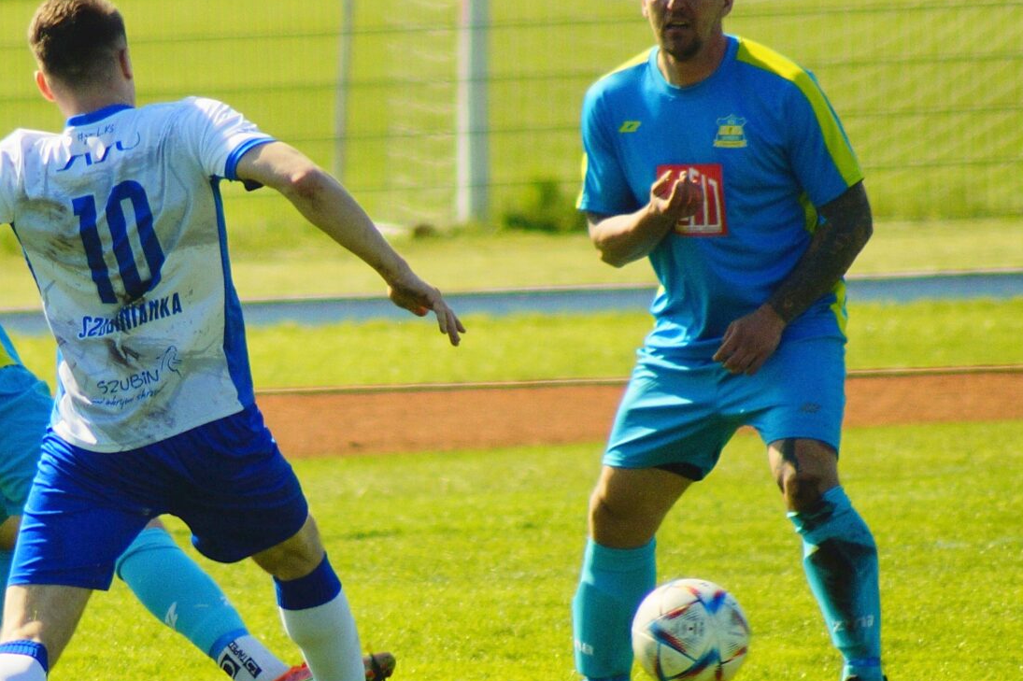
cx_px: 59
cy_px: 399
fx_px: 29879
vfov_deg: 1.3
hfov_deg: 2.0
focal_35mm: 1052
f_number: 5.6
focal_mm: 300
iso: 200
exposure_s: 1/1250
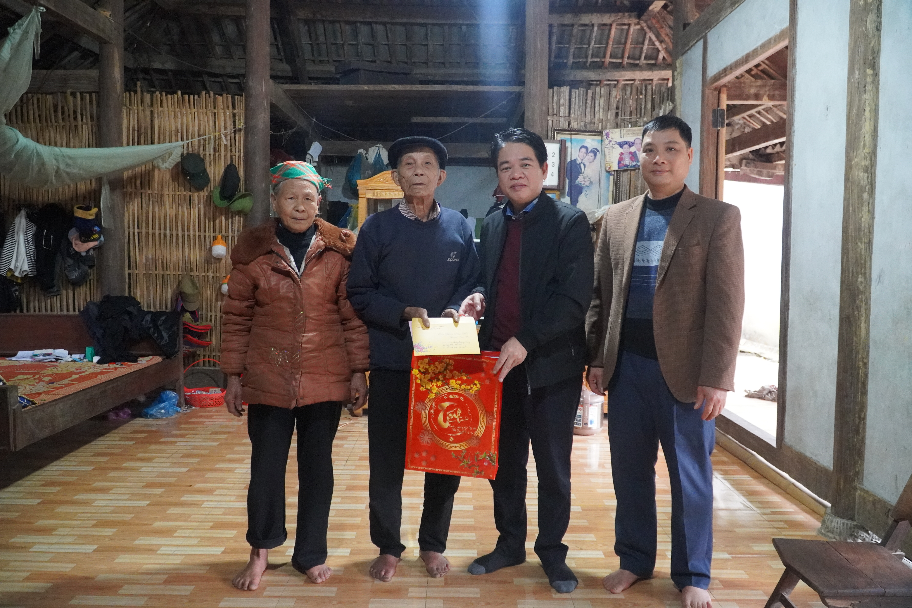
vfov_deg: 47.9
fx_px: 684
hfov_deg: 67.4
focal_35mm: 27
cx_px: 456
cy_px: 304
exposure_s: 1/60
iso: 6400
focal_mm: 18
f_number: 4
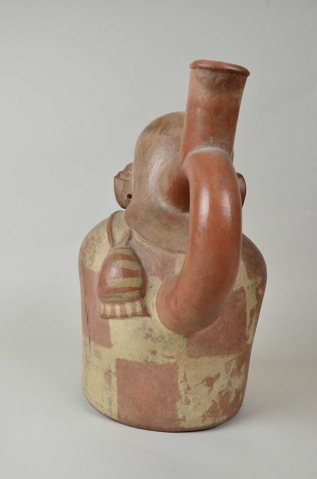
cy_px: 240
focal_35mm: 33
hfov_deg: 39.8
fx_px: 438
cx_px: 158
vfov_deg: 57.3
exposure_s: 1/160
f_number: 10
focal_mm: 22
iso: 1600
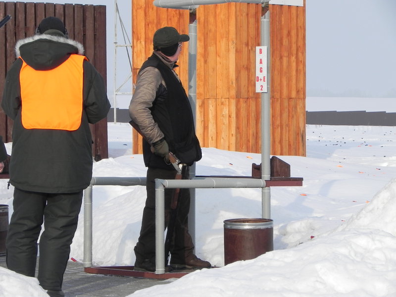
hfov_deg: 9.3
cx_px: 198
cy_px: 148
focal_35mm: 212
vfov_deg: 7.0
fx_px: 2425
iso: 160
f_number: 7.1
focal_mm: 37.7
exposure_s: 1/428
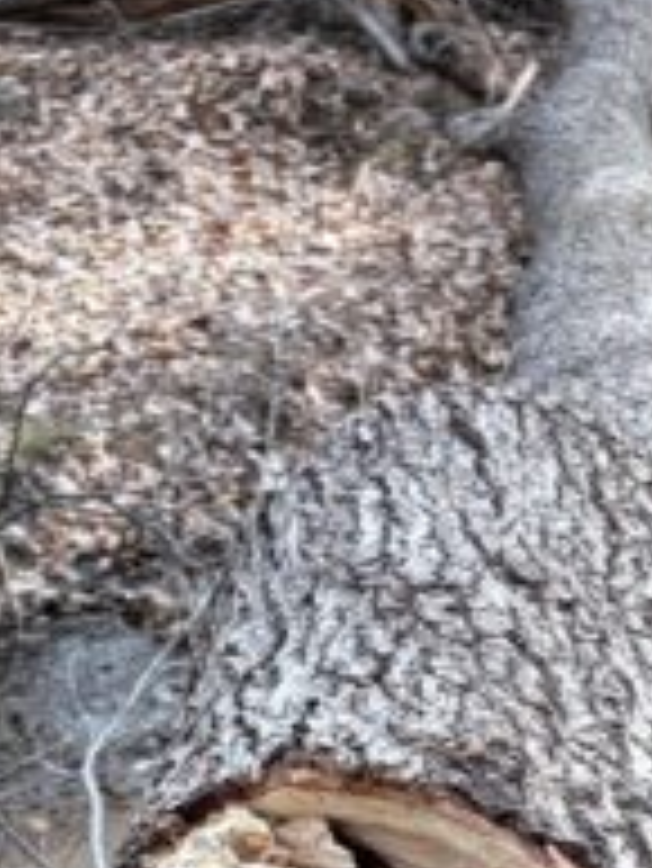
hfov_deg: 10.7
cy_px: 1660
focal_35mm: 138
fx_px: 3462
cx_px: 630
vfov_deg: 12.7
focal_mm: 5.96
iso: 40
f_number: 1.6
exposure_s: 1/234
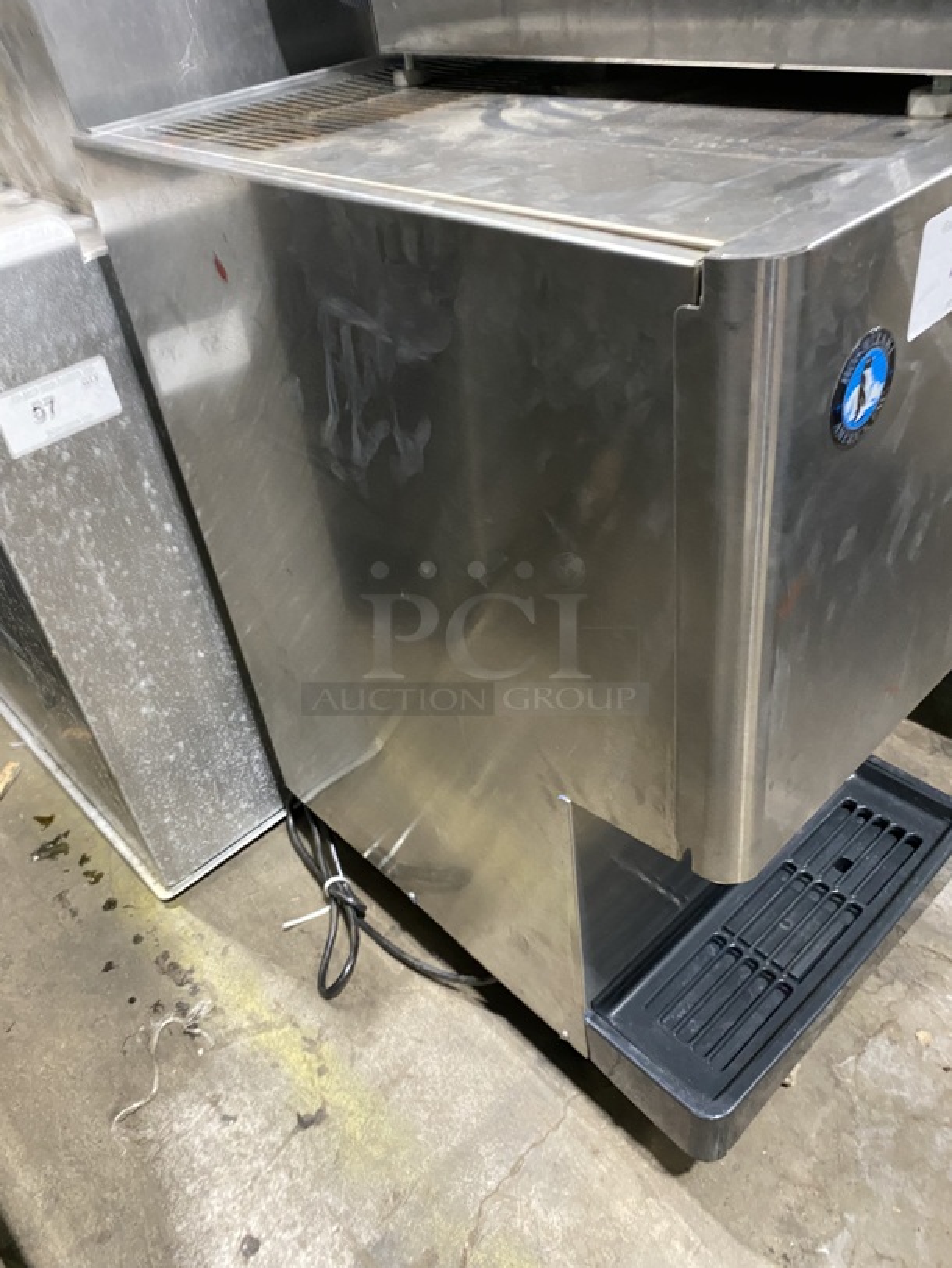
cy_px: 634
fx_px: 953
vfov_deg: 67.3
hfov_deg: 53.1
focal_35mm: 26
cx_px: 476
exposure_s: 1/52
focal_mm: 4.25
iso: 500
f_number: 1.8
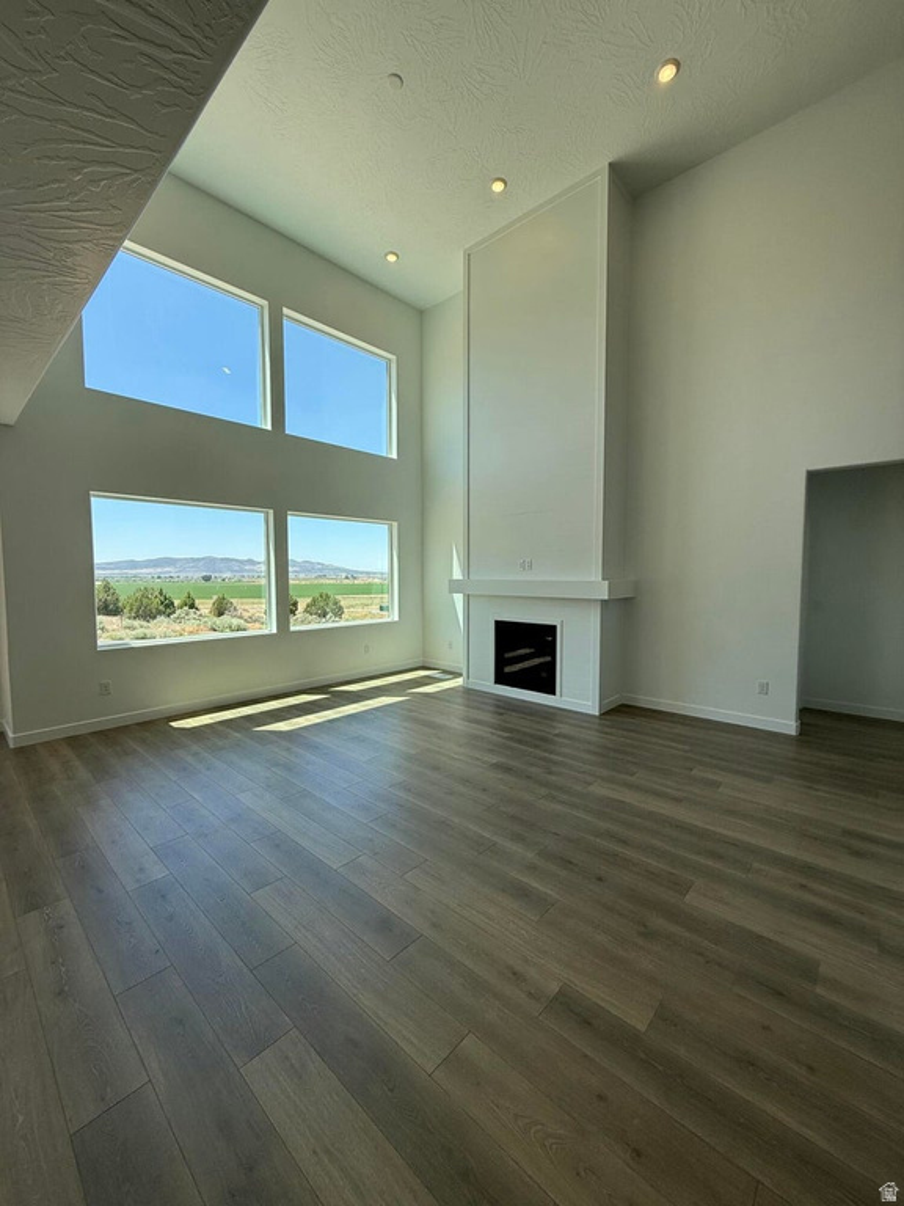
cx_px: 452
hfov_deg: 85.7
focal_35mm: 14
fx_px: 487
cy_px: 603
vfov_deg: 102.1
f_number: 2.2
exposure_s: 1/607
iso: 64
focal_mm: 2.22
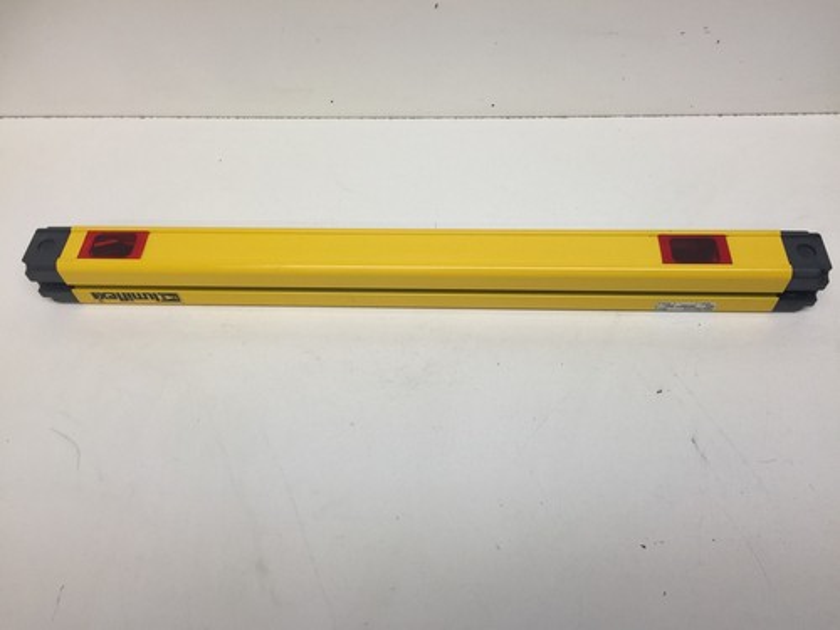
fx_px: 704
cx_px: 420
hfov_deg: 61.7
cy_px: 315
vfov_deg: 48.2
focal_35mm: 29
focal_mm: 4.15
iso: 32
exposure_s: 1/195
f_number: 2.2
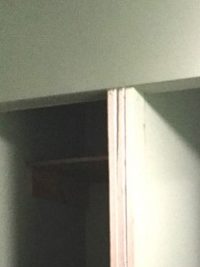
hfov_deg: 16.3
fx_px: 655
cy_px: 333
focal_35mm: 85
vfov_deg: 21.2
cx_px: 269
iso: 200
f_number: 2.4
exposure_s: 1/15
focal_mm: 3.3
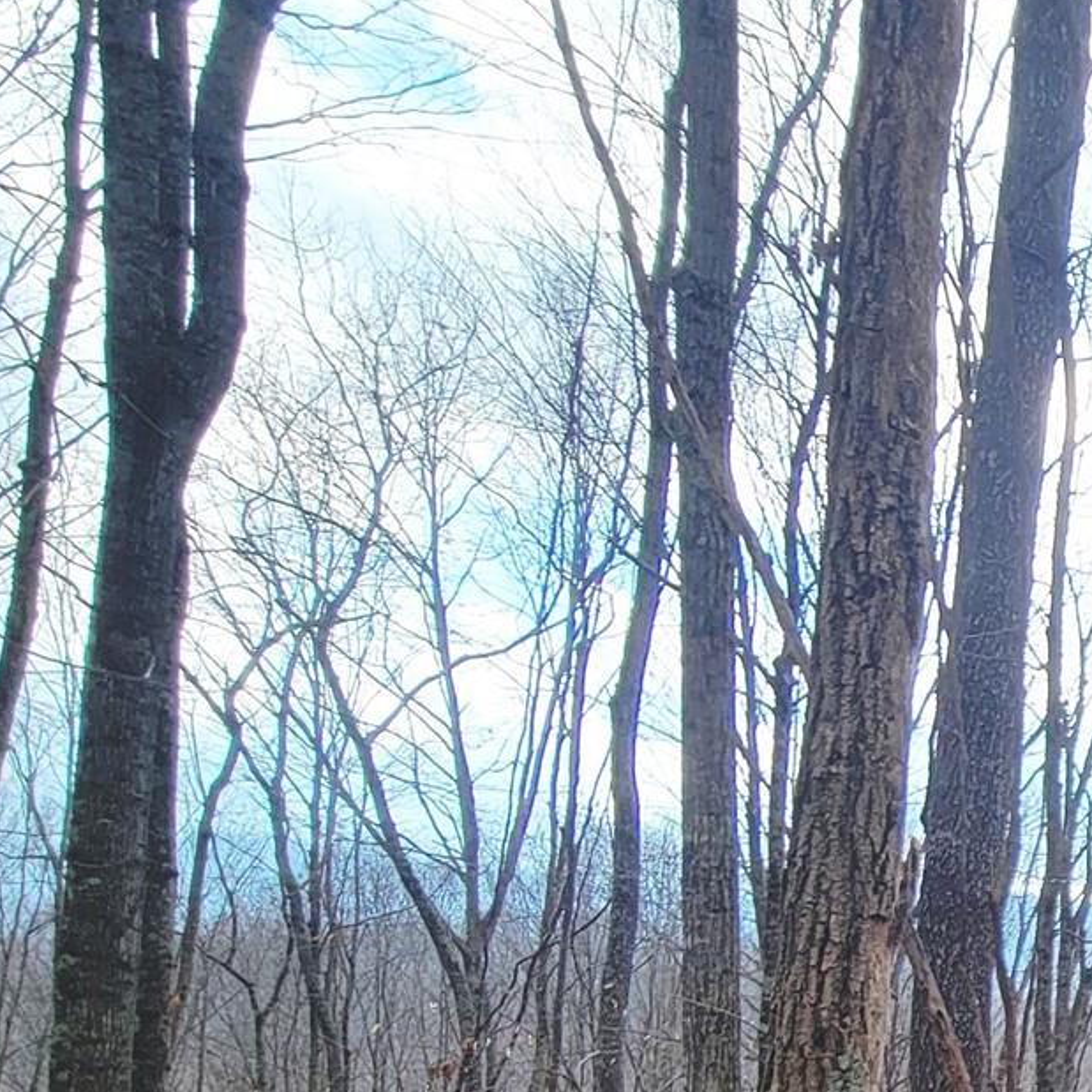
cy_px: 1119
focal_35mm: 38
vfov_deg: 38.4
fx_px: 1356
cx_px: 1490
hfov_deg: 31.3
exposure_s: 1/965
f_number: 2.2
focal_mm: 2.2
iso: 50
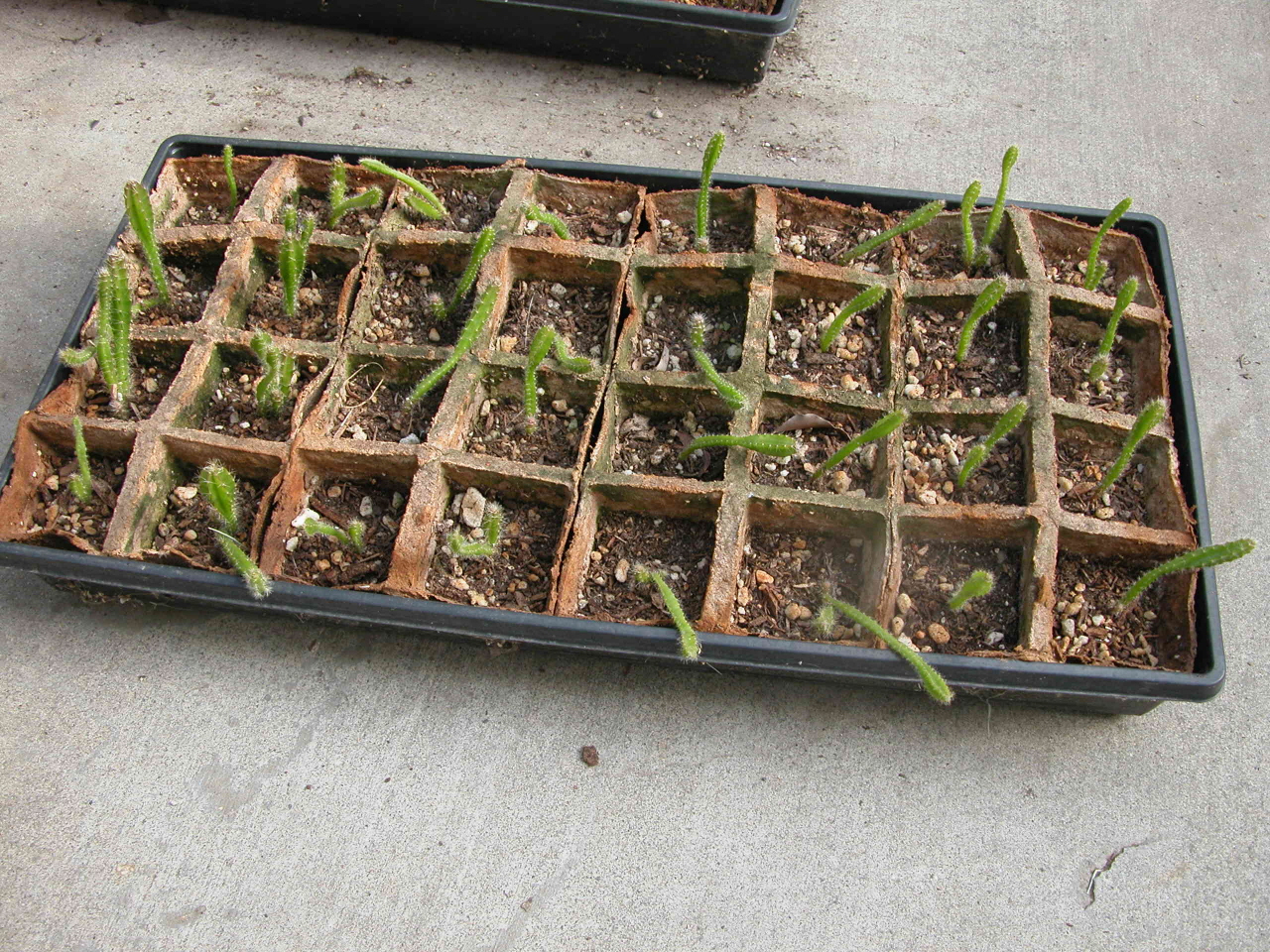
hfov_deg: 52.6
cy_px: 476
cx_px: 635
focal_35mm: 35
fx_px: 1284
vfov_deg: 40.7
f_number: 3.2
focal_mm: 8.9
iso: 100
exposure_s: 1/86.8
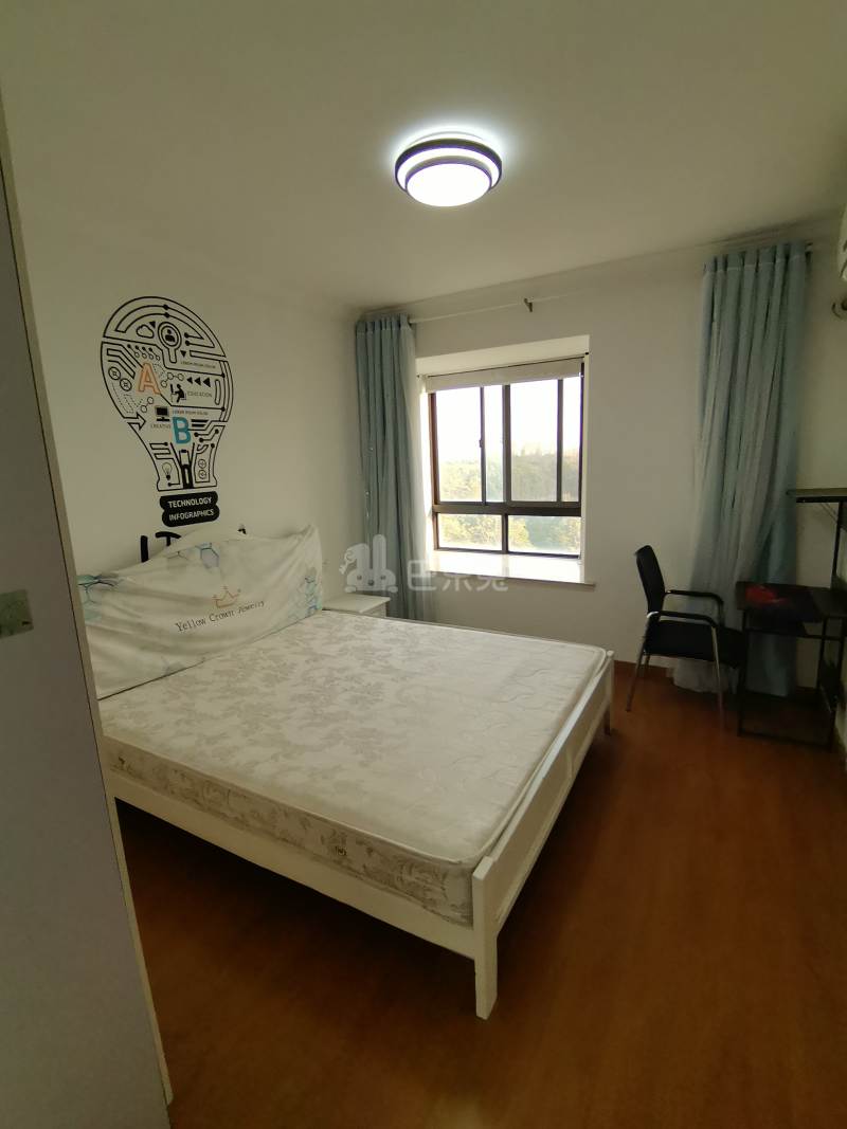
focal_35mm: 16
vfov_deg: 94.5
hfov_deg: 78.1
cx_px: 424
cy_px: 564
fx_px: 522
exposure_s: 1/100
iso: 80
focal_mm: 1.68
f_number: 2.2
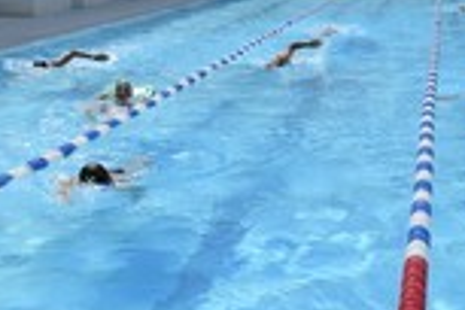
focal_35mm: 110
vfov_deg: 12.2
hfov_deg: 18.5
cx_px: 125
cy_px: -64
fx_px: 1421
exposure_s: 1/200
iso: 200
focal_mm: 40
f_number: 18
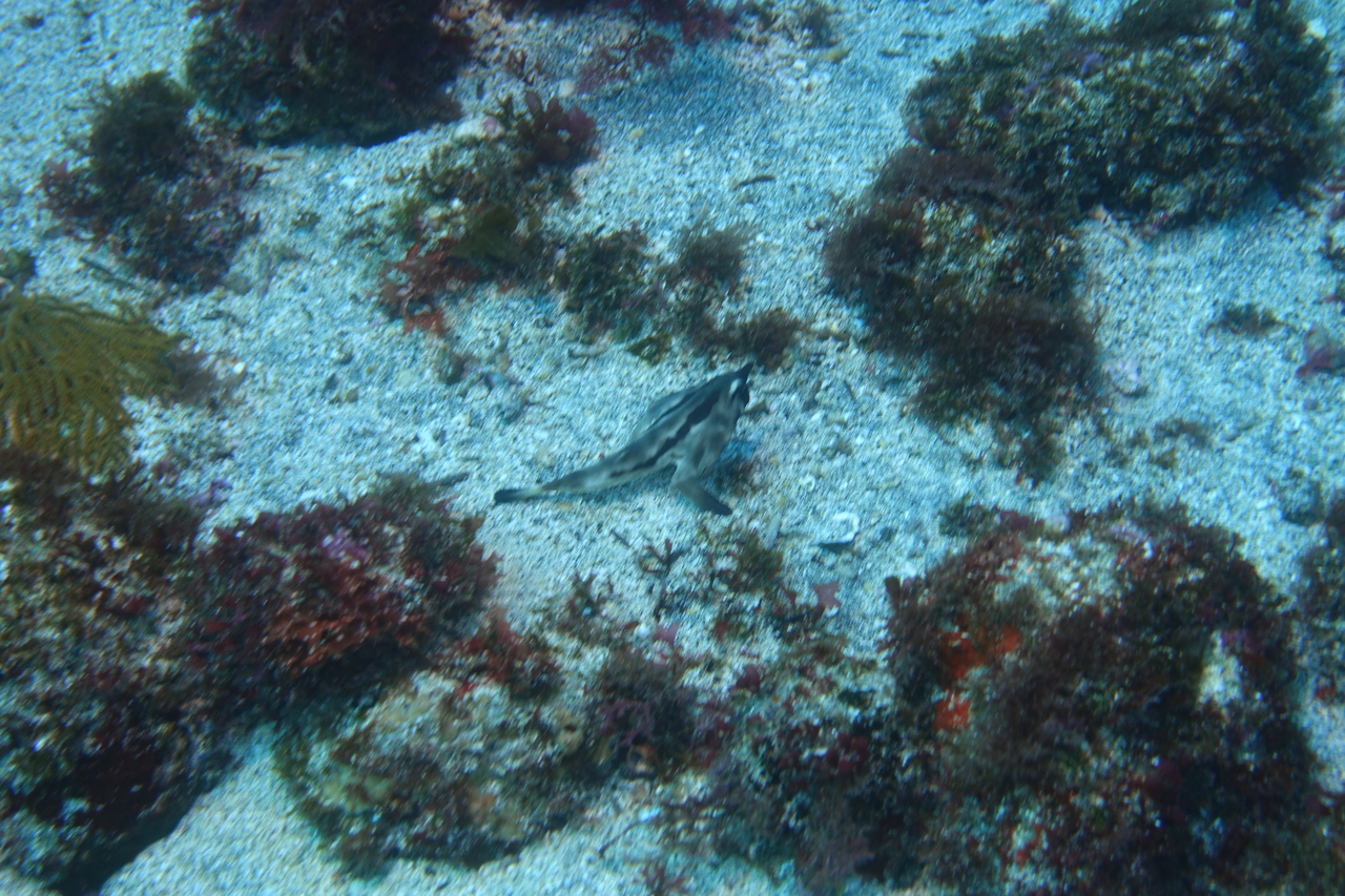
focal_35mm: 47
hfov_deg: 41.9
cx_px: 672
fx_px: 1756
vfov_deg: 28.6
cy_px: 448
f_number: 2.8
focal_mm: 17.06
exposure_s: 1/60
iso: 125
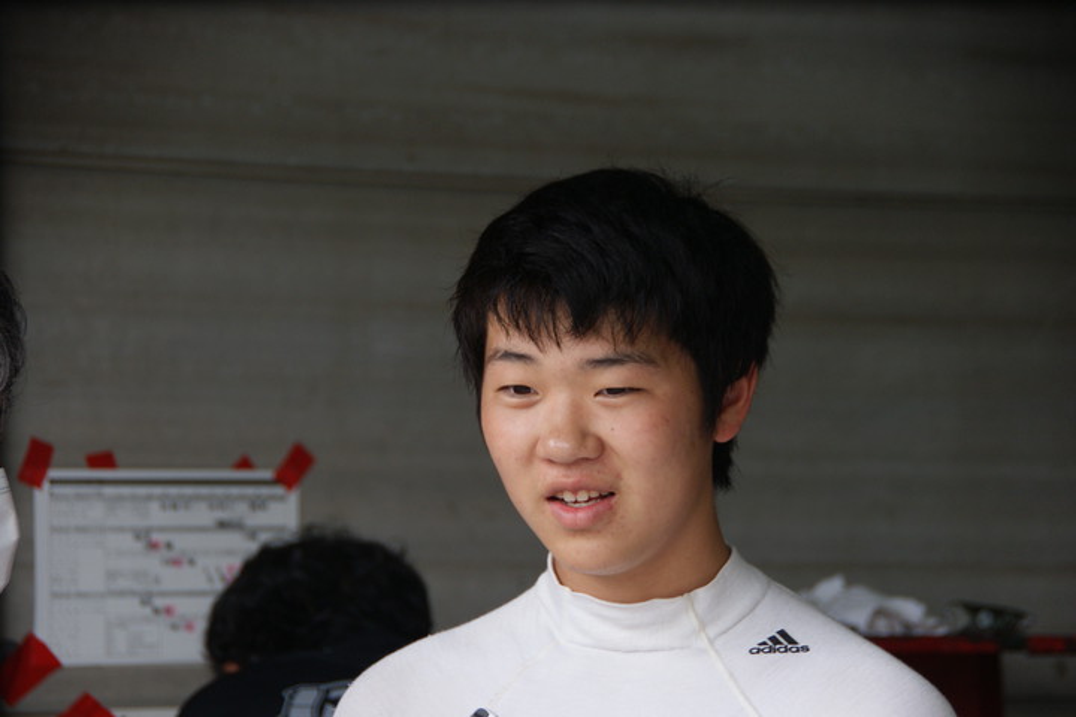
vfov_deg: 10.2
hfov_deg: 15.2
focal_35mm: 135
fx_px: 4035
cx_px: 538
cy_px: 358
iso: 160
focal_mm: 90
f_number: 5.6
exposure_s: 1/160
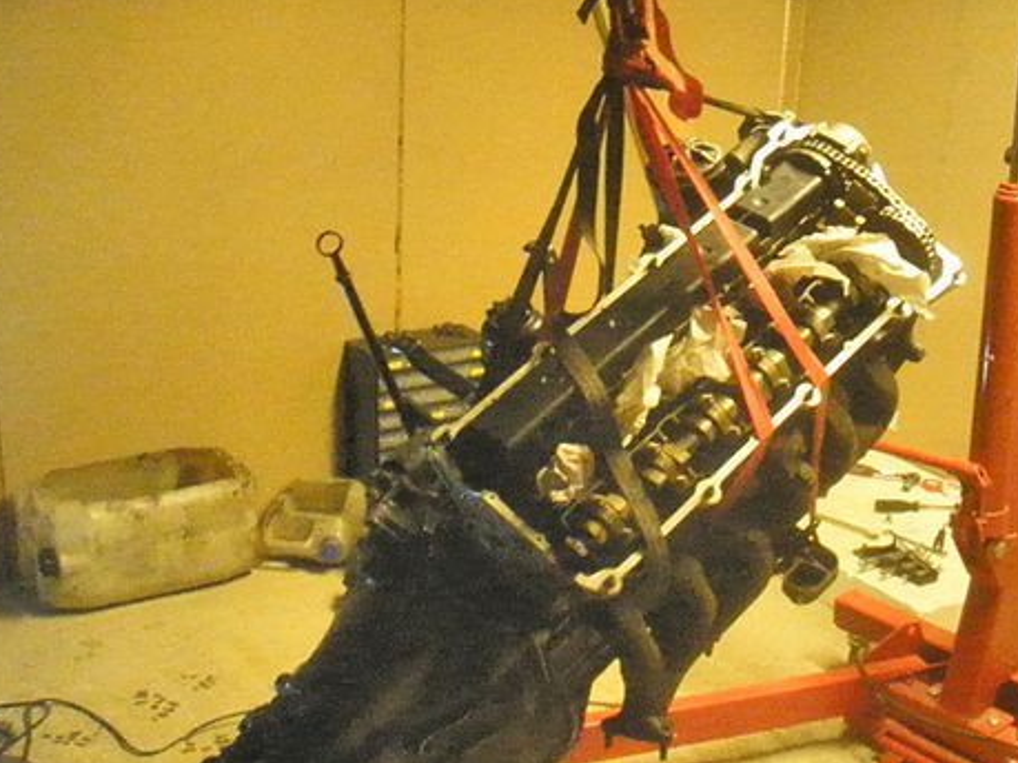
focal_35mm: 53
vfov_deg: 27.4
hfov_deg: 36.0
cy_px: 488
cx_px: 641
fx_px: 1558
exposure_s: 1/30
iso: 3200
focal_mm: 6.7
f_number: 3.5
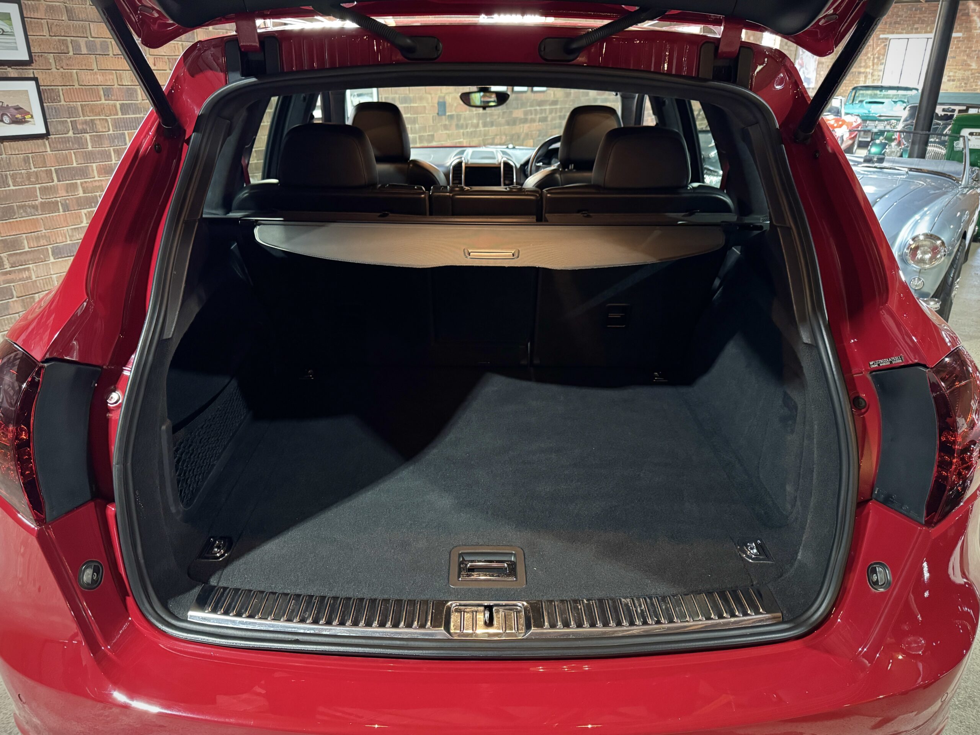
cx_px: 490
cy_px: 368
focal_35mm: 24
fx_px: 679
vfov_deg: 56.8
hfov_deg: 71.6
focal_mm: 6.76
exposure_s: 1/25
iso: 1000
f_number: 1.78
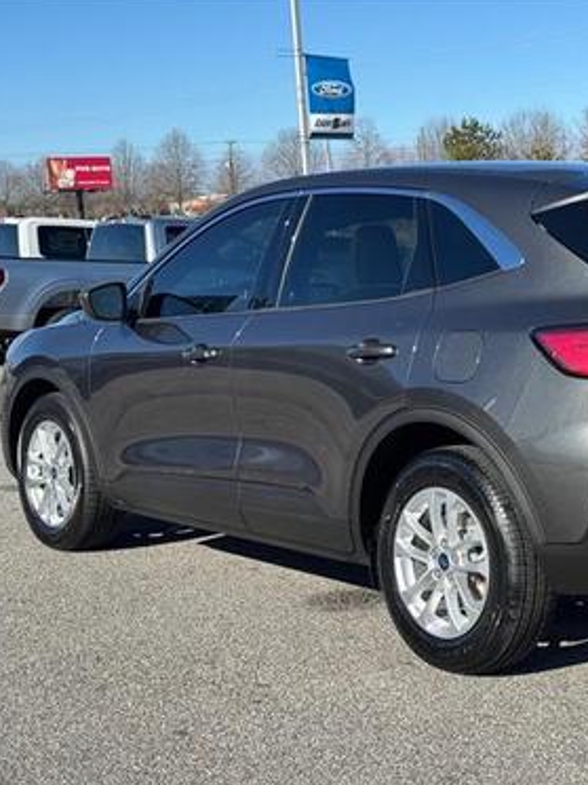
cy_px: 390
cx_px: 489
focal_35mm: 65
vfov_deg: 29.8
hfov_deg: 22.2
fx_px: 1472
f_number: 1.78
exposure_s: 1/2717
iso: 64
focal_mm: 6.76
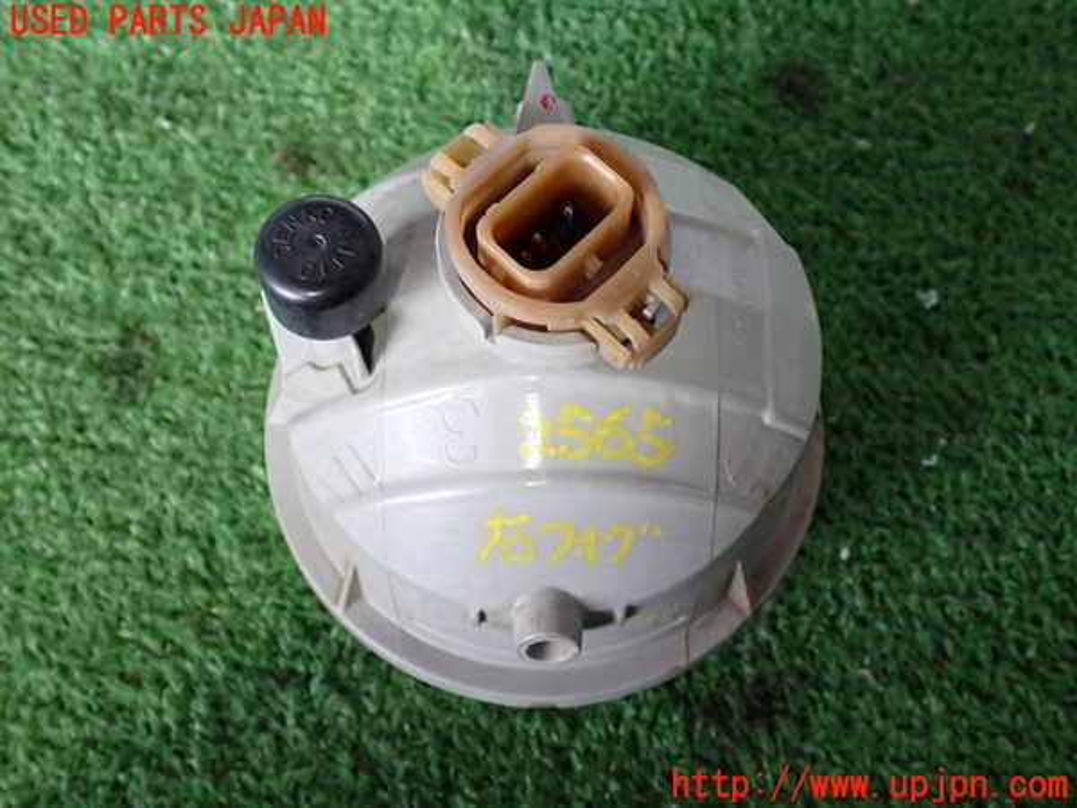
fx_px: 1276
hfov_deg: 45.8
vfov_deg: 35.1
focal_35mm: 41
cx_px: 538
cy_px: 404
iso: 500
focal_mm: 7.31
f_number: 2.8
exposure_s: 1/40
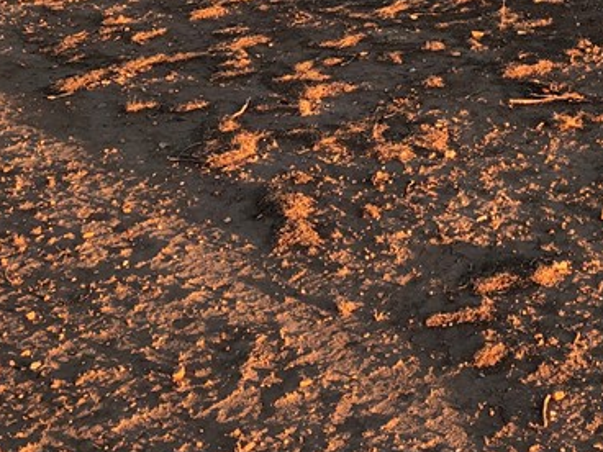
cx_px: 782
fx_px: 1359
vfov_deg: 17.5
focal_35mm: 78
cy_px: -160
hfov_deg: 22.4
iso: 20
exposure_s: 1/284
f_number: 1.8
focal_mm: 3.99
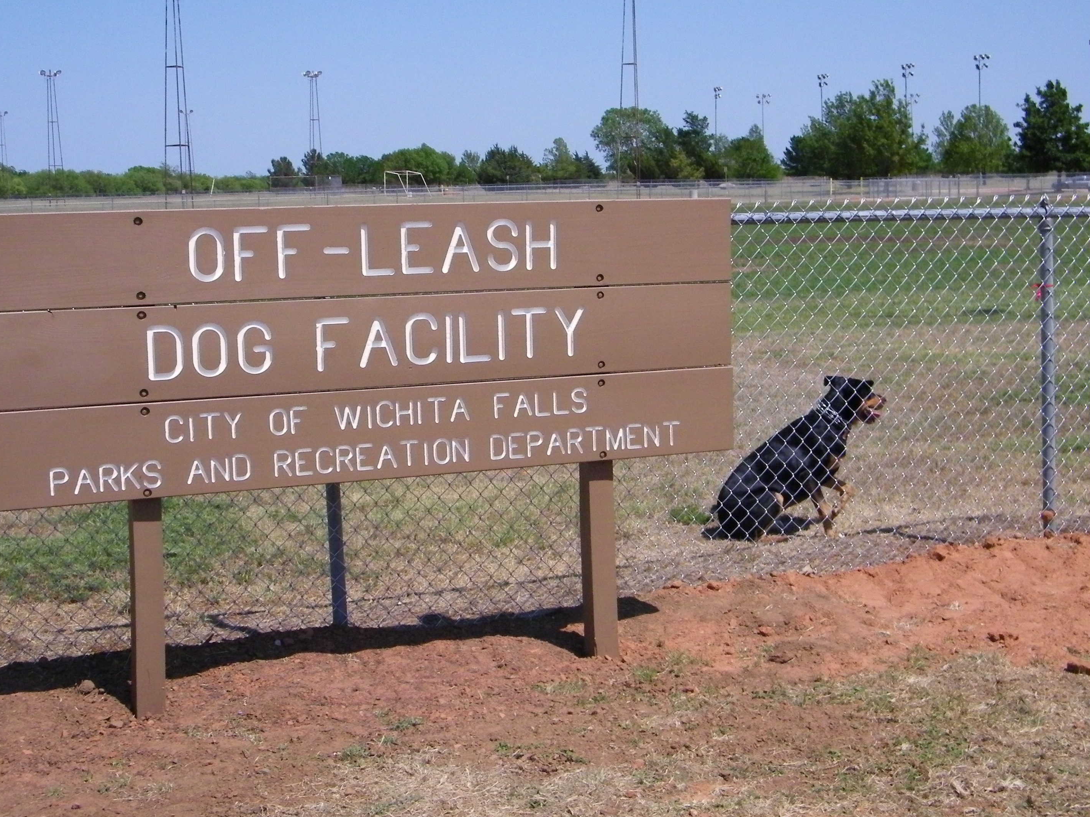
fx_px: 1574
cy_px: 355
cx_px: 567
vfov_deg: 29.1
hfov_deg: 38.2
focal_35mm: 50
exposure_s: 1/800
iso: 160
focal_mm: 6.9
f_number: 7.6
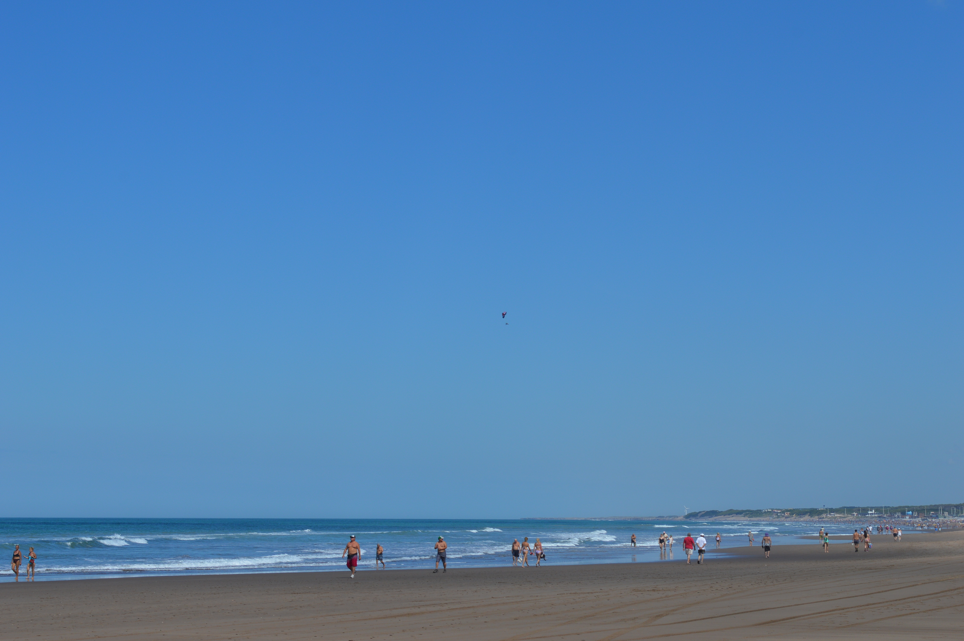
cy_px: 320
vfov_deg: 16.5
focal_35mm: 82
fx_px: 2207
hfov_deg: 24.6
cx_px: 482
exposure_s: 1/400
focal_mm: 55
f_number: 10
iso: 100
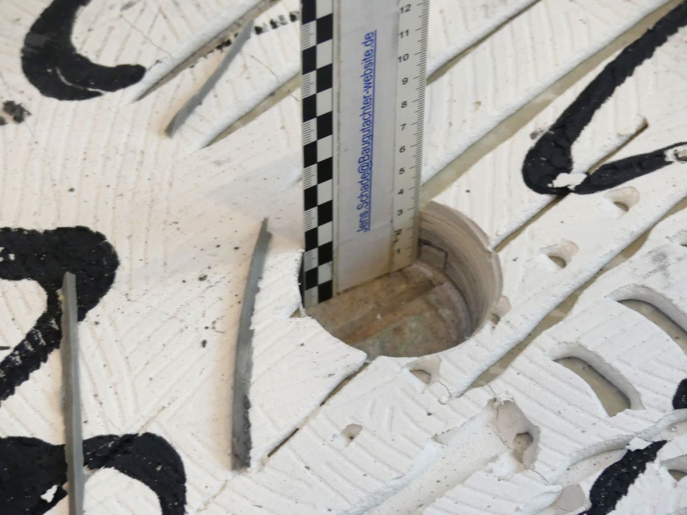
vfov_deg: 13.8
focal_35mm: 107
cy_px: 258
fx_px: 2124
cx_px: 344
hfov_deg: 18.4
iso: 320
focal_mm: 19.2
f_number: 2.8
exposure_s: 1/80
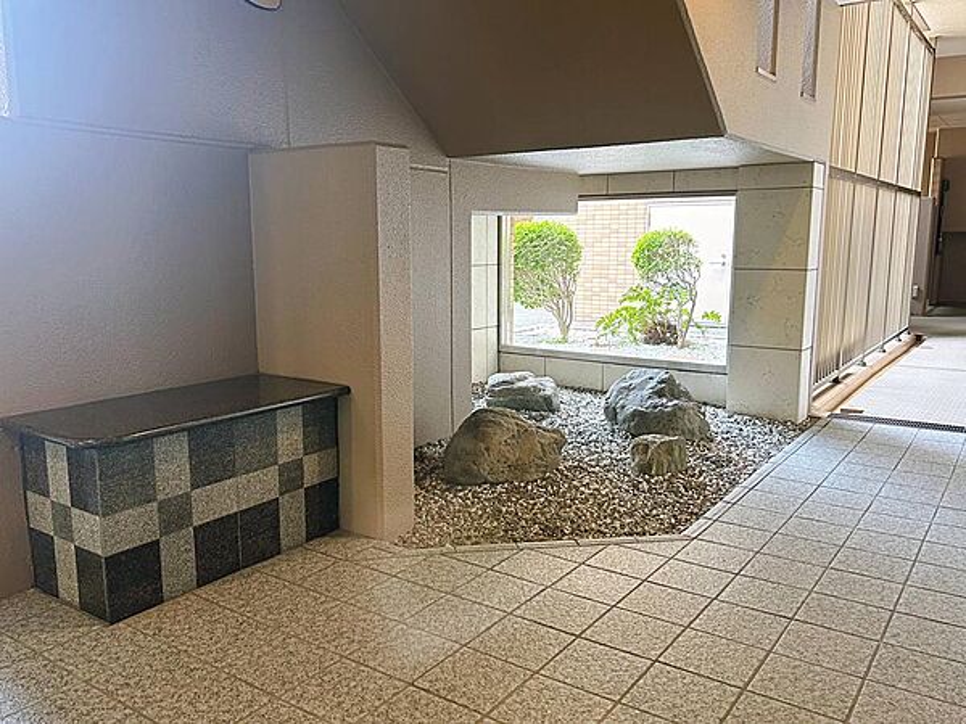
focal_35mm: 26
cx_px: 483
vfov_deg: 53.1
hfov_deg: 67.3
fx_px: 726
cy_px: 362
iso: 160
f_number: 1.5
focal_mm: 5.7
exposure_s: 1/60
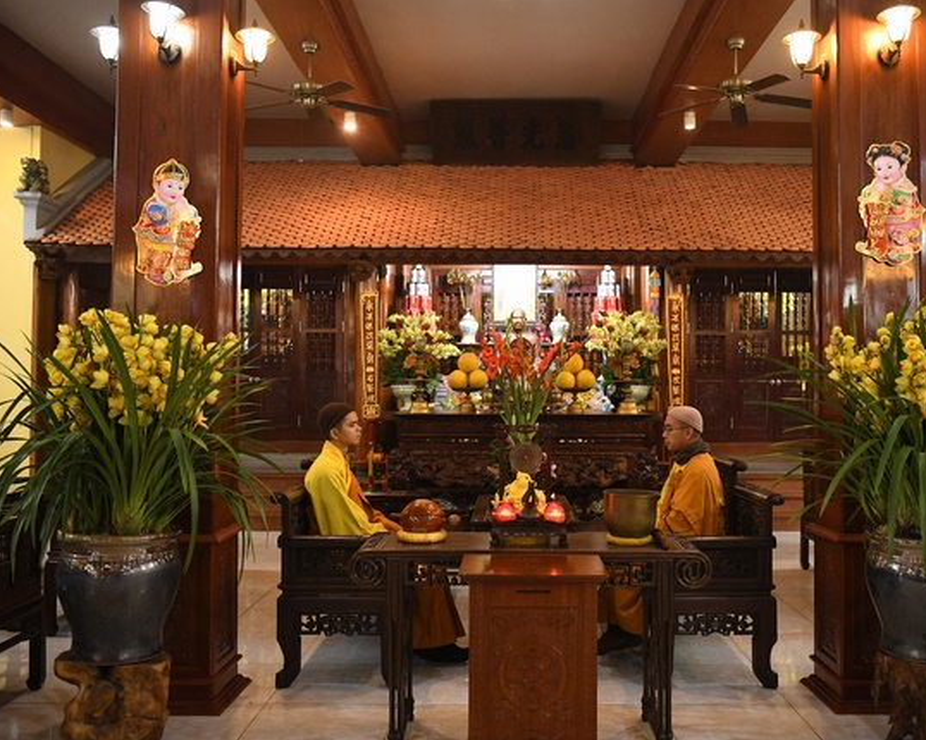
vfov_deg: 43.3
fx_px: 931
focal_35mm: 34
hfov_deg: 52.7
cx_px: 518
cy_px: 371
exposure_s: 1/125
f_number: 2.8
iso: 5000
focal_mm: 30
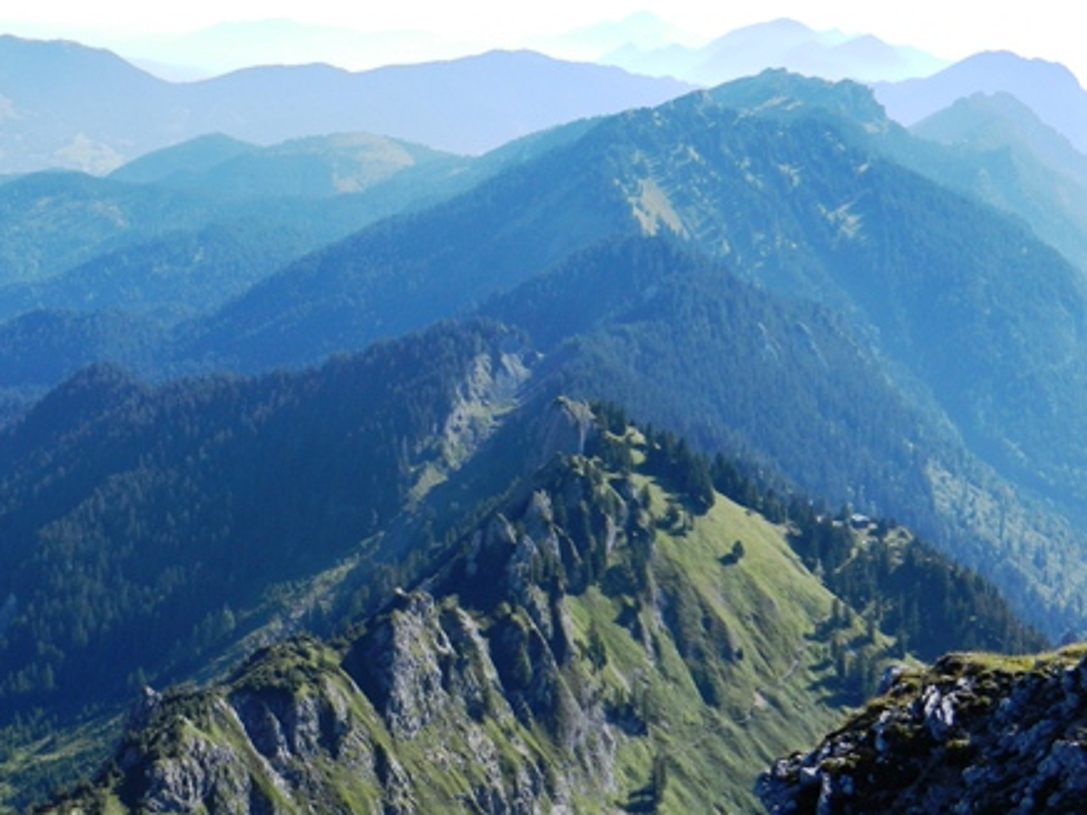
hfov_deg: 29.2
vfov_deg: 22.2
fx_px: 2073
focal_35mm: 66
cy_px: 331
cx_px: 352
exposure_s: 1/800
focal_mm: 8.2
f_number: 4.2
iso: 160
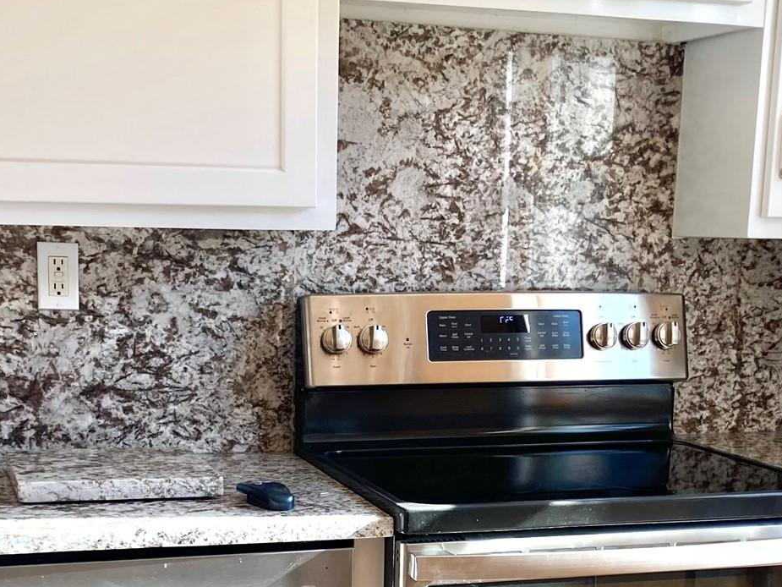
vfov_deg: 23.0
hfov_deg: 31.2
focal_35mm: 62
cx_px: 375
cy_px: 547
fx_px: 1401
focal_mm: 3.99
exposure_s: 1/120
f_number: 1.8
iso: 32
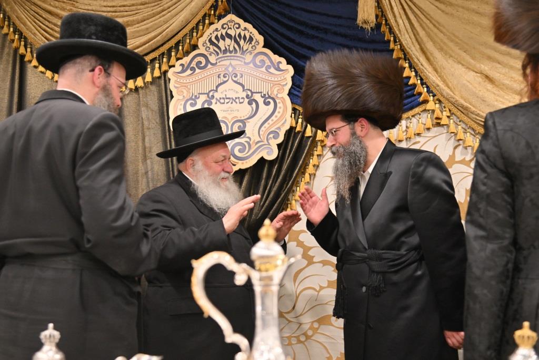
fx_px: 659
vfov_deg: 30.5
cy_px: 180
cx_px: 270
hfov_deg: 44.5
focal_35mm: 44
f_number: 4
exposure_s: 1/320
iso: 800
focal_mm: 44
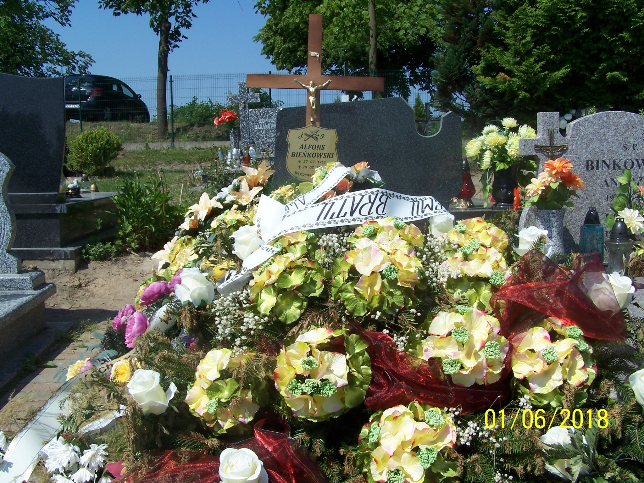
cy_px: 242
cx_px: 322
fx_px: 707
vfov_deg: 37.7
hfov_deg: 49.0
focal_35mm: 38
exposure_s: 1/500
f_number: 5.6
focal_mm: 6.3
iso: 80
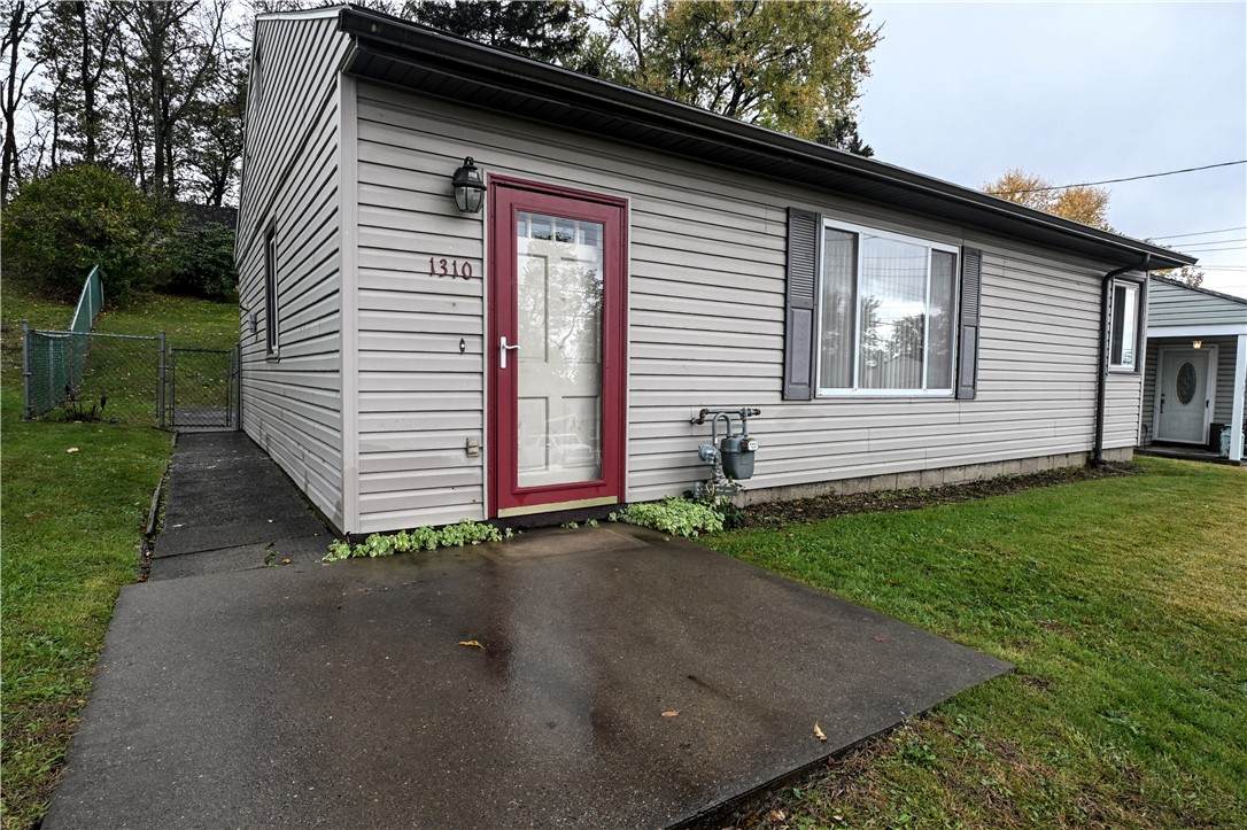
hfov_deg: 87.7
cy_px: 415
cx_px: 624
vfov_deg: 65.2
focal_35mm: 19
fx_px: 649
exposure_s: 1/40
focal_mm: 12.5
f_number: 8
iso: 250
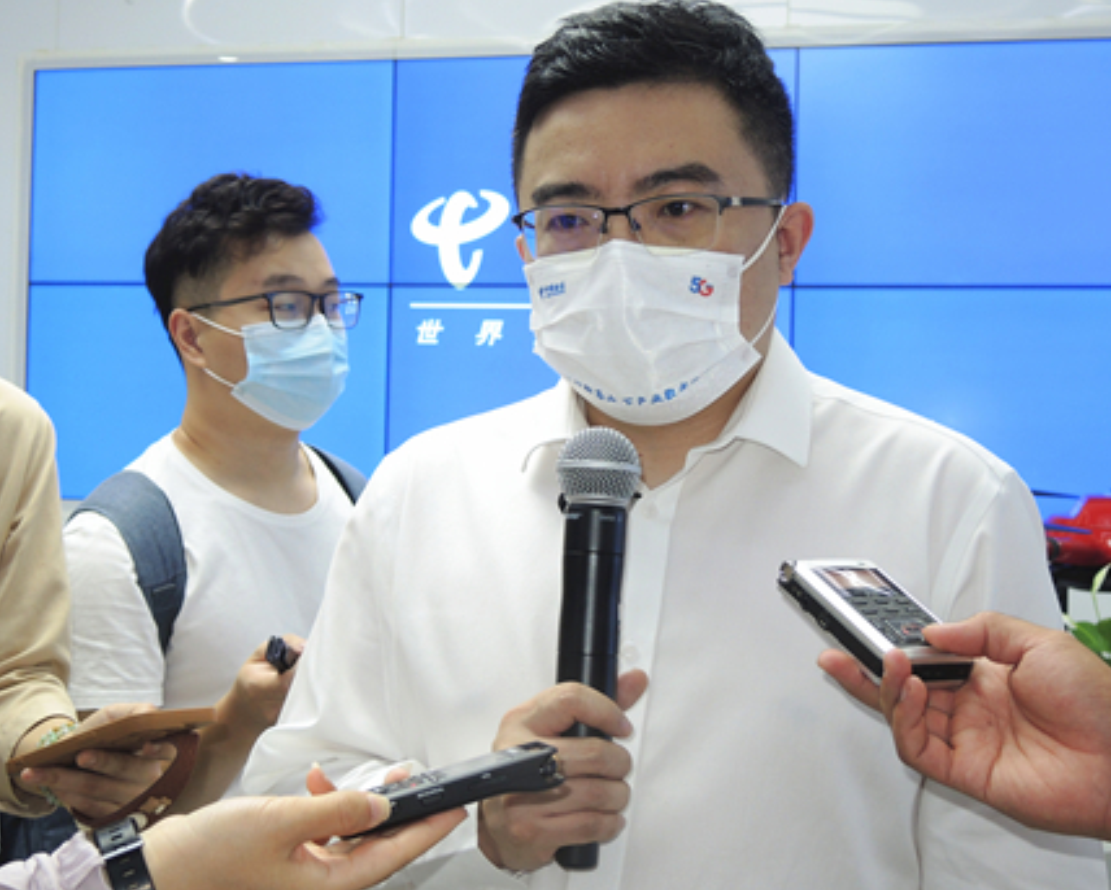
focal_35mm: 41
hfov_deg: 44.6
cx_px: 475
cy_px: 463
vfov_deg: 36.5
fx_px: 1349
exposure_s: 1/40
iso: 125
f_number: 2
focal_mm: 6.5
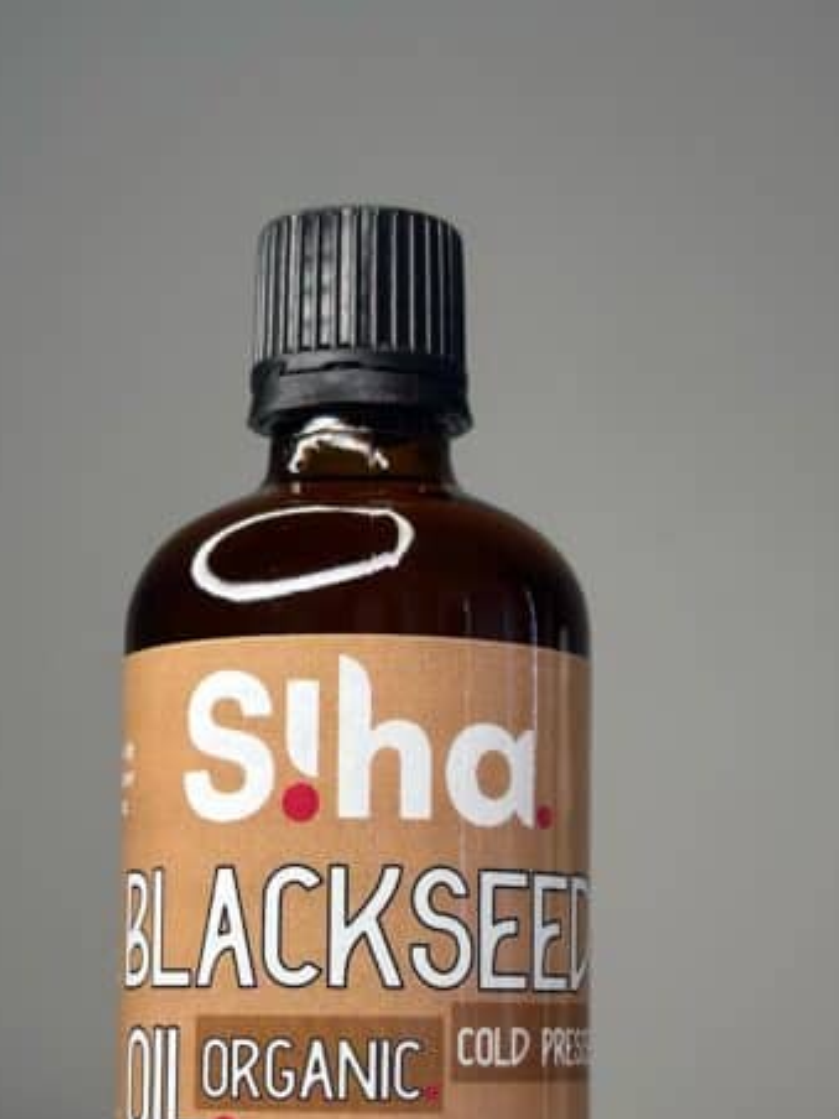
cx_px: 369
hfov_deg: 17.4
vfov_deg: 22.7
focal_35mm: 85
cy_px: 869
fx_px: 2747
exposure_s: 1/171
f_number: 1.78
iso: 100
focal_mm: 6.86
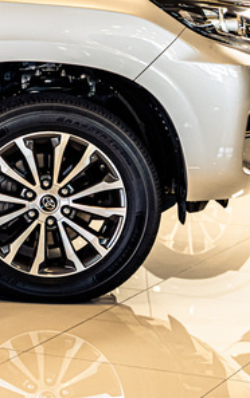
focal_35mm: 151
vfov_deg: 13.7
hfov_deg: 8.0
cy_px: 15
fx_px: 1644
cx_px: -351
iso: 500
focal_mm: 43
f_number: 4
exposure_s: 1/125
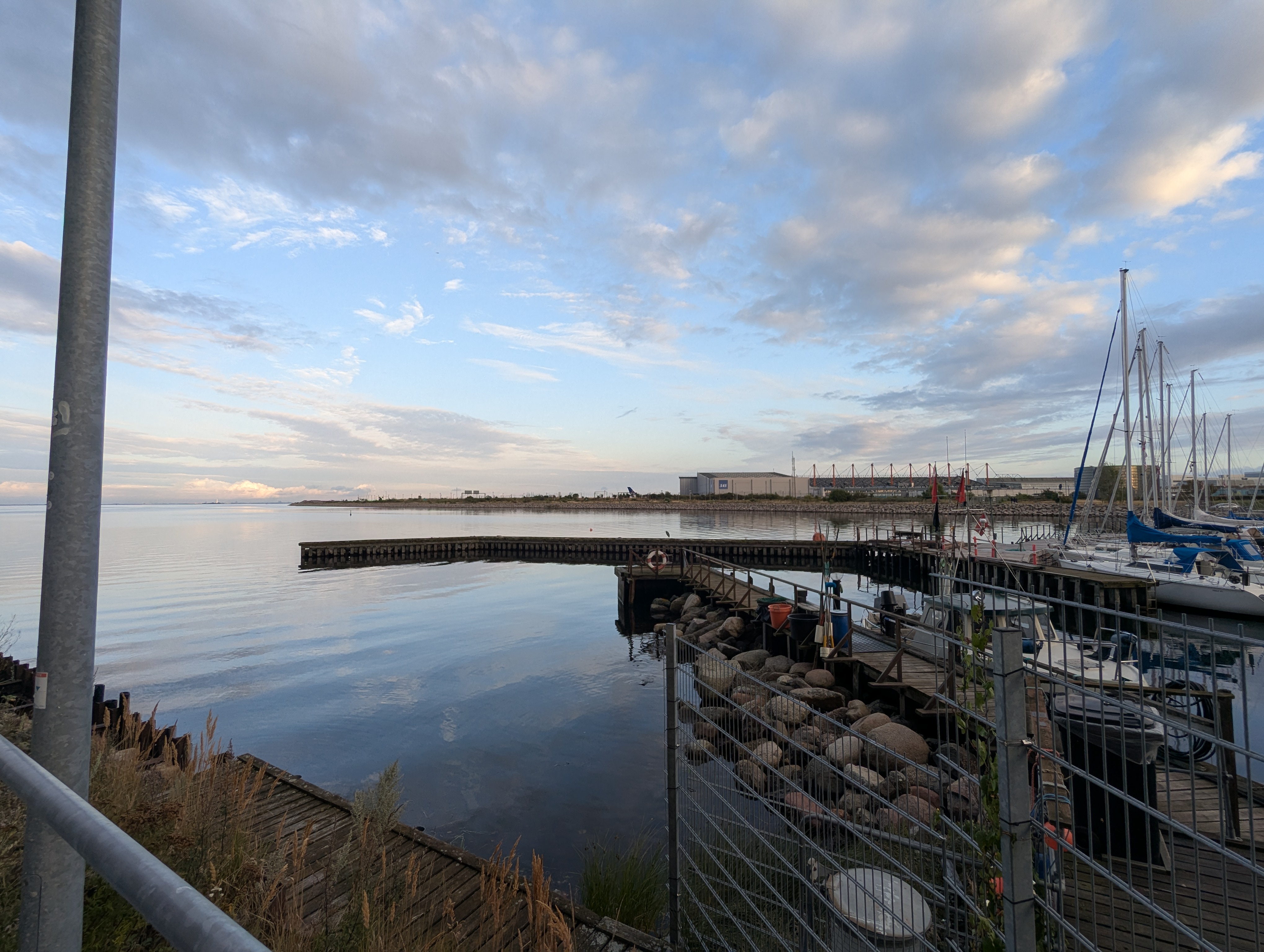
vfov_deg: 78.2
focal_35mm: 16
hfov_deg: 94.4
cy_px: 476
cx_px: 632
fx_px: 585
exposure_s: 1/522
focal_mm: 2.35
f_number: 2.2
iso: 78
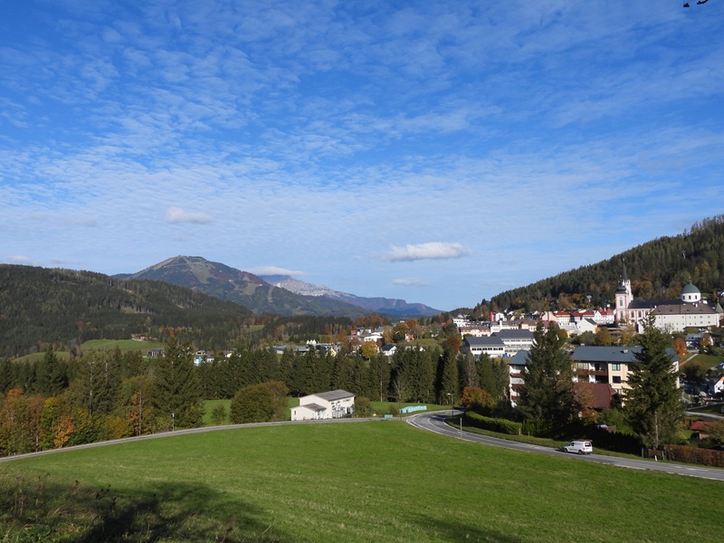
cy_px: 272
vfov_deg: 46.8
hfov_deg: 60.0
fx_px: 627
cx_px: 362
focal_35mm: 30
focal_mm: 5.4
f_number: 3.5
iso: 100
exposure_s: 1/2000
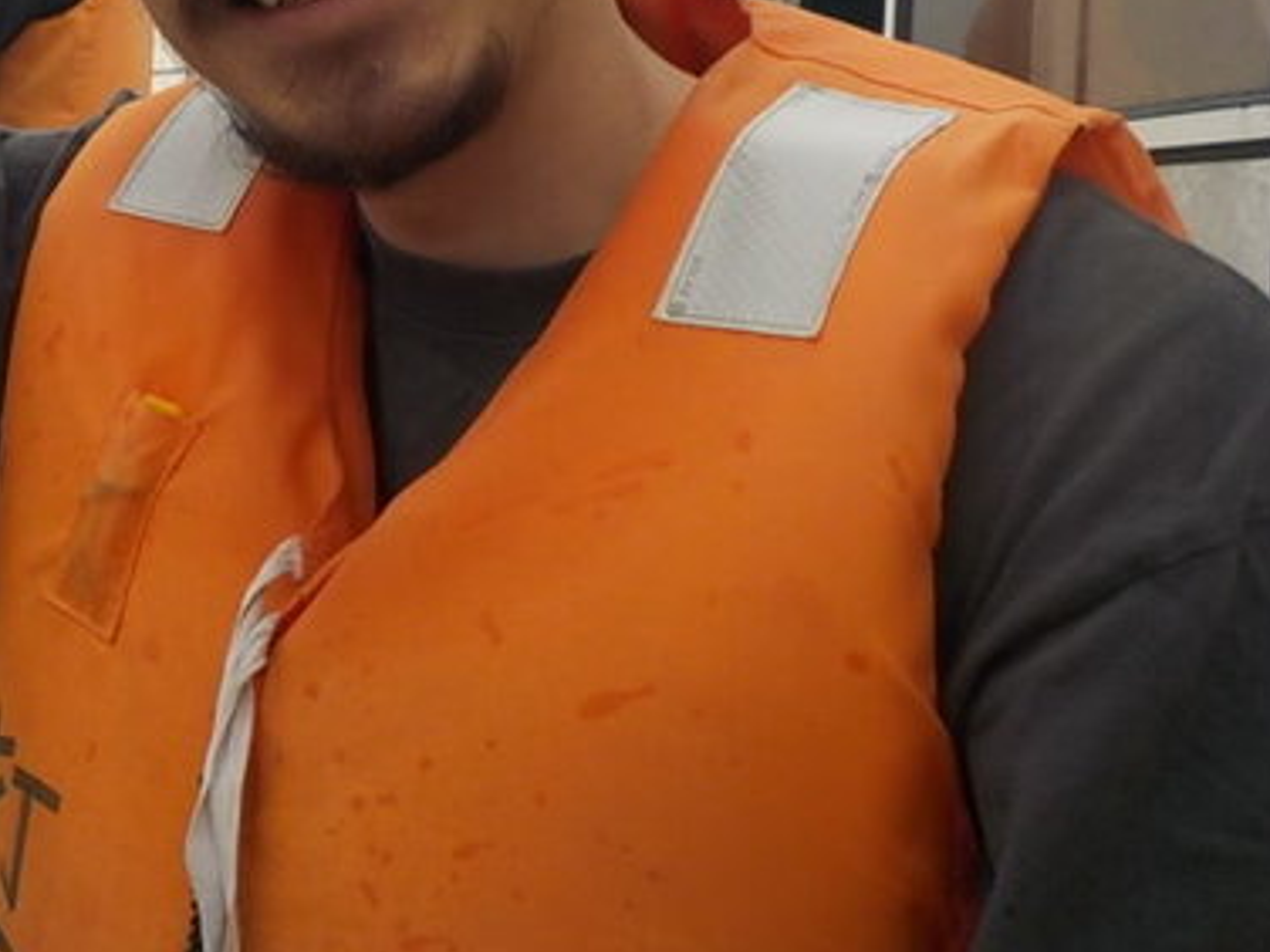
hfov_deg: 35.9
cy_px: 196
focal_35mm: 51
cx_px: 209
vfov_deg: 28.0
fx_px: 1871
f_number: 3.3
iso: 125
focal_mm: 4.1
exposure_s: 1/1000
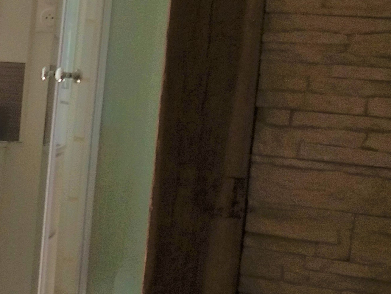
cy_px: 136
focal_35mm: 88
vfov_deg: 16.8
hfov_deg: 19.6
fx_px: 994
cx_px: -179
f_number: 1.9
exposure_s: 1/312
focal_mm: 3.7
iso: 64
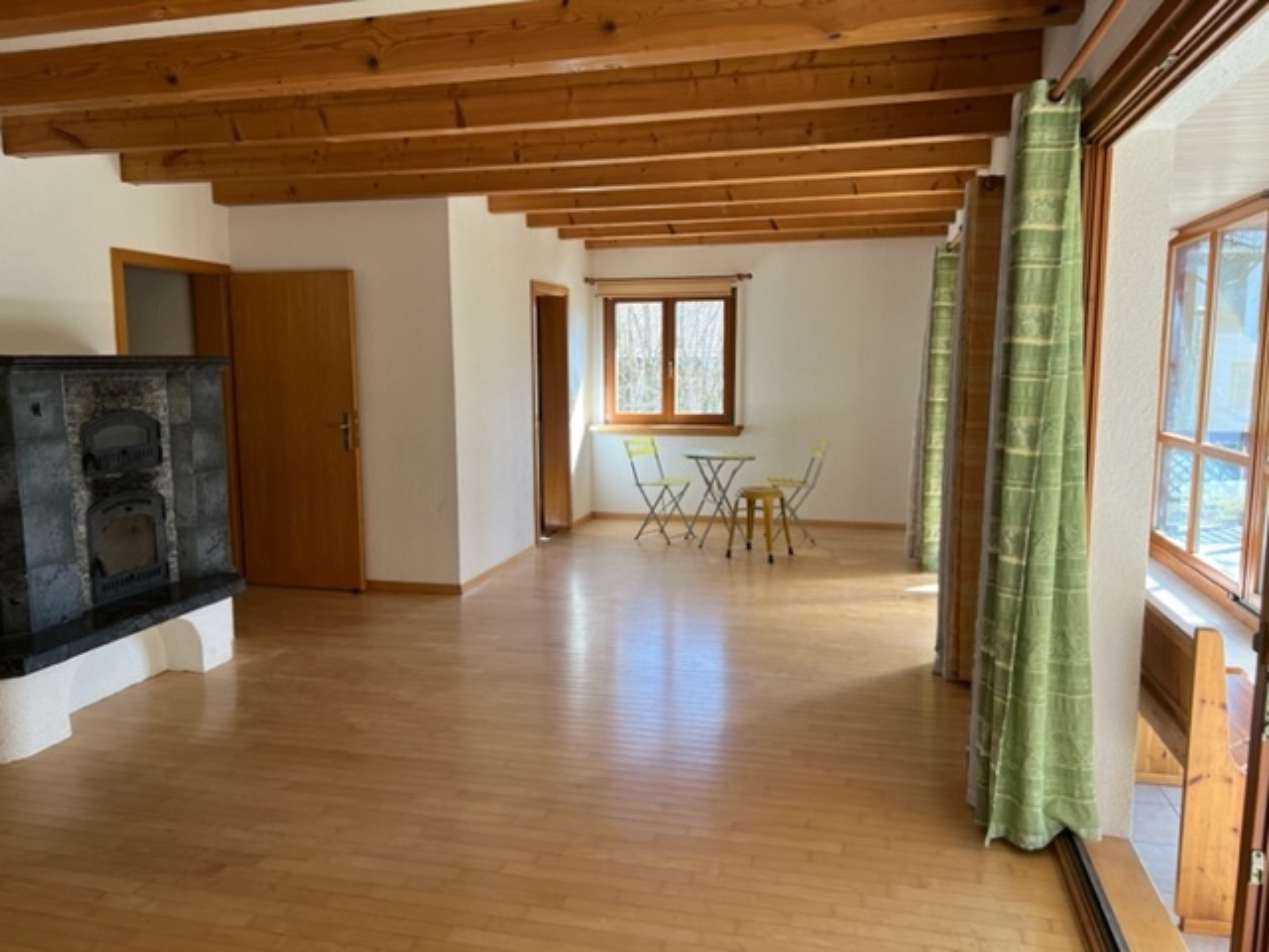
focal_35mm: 26
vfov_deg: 53.1
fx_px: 953
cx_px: 634
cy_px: 476
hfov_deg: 67.3
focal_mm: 5.7
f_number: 1.5
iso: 40
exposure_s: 1/121
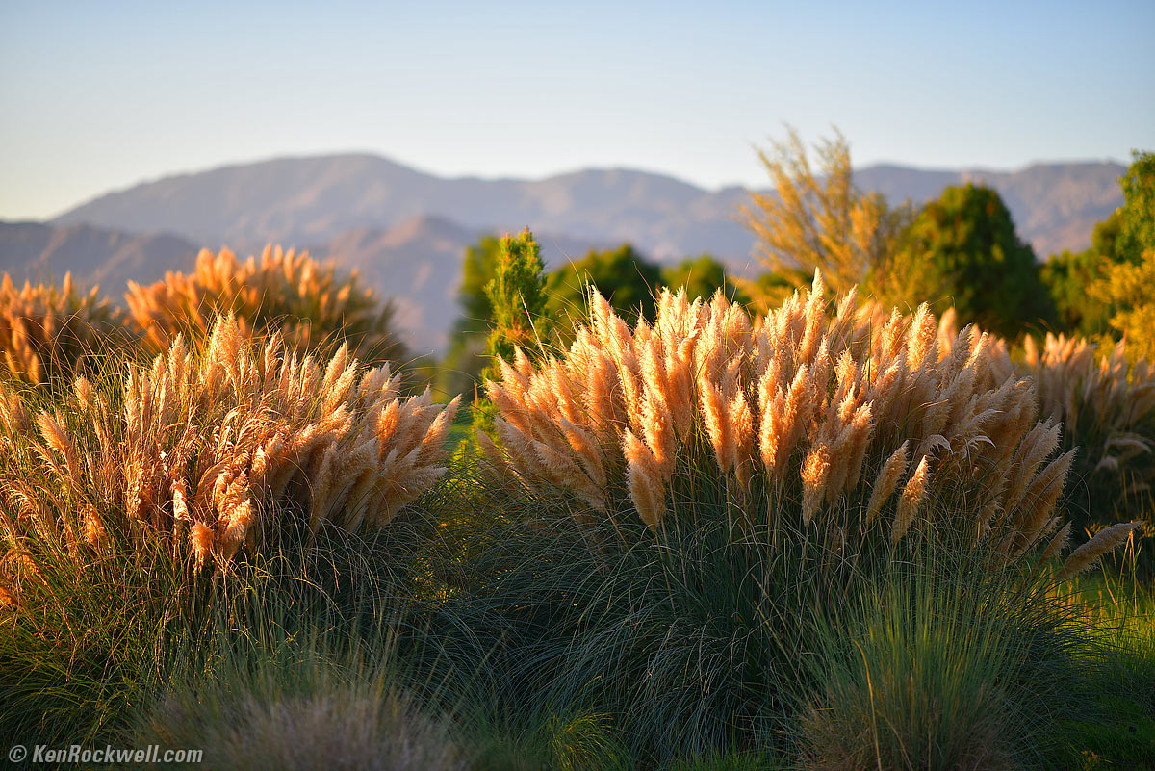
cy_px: 386
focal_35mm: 105
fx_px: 3370
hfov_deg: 19.4
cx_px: 578
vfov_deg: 13.1
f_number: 1.4
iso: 100
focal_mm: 105
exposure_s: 1/1000
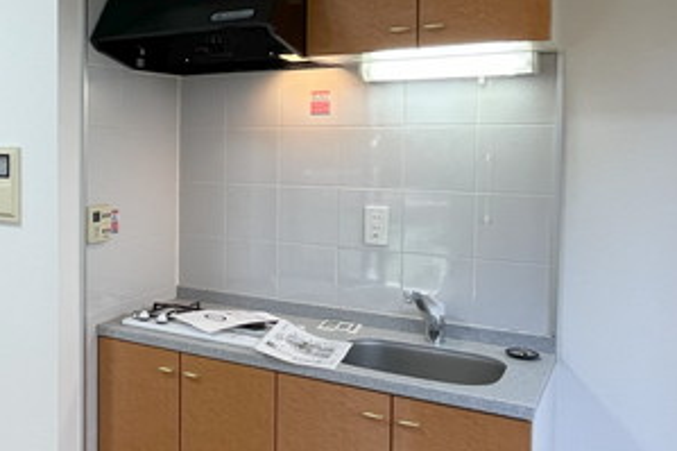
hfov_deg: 44.4
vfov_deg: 34.0
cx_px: 48
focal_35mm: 39
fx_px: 733
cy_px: 170
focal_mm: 1.54
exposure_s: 1/100
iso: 160
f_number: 2.4
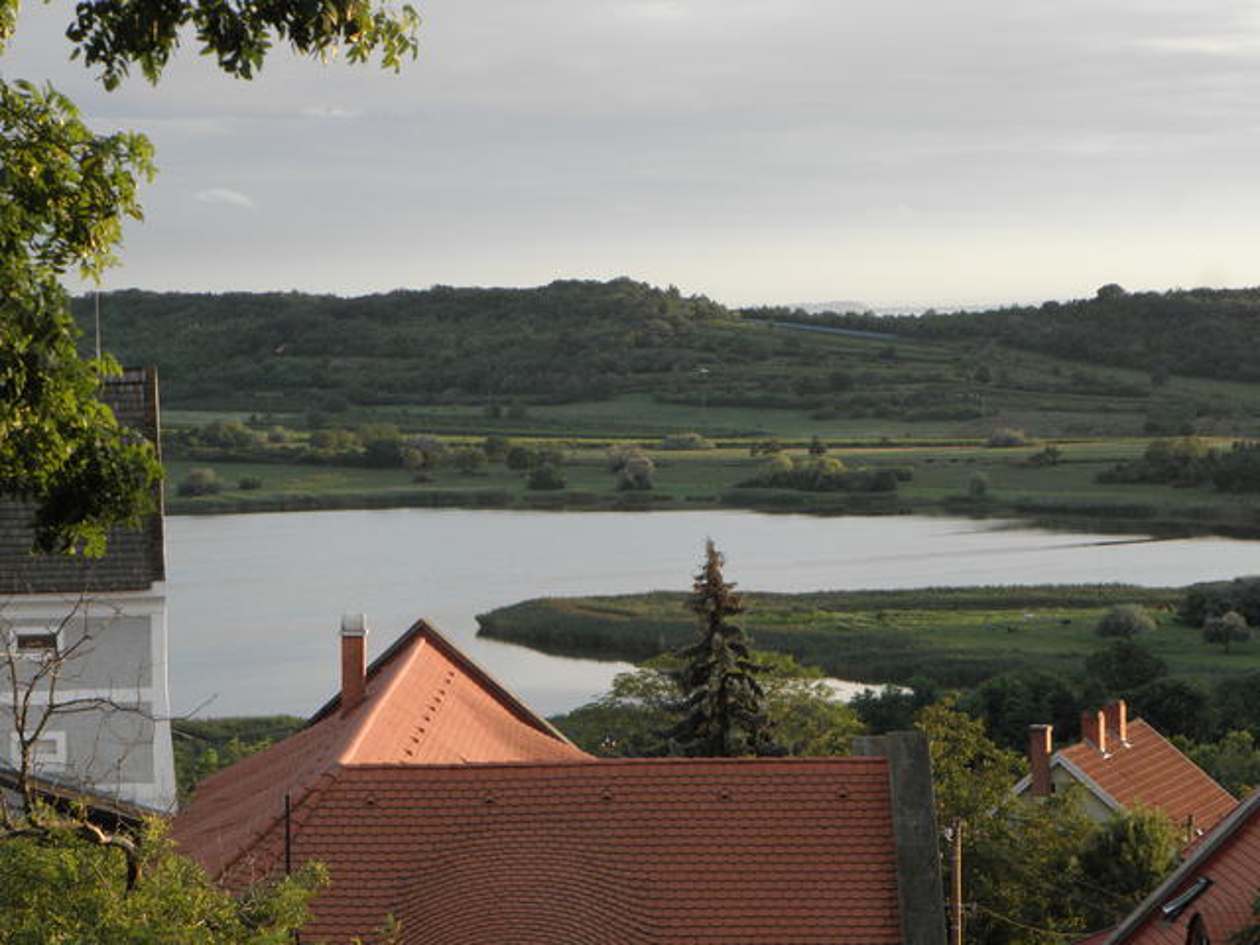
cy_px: 472
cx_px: 630
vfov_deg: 13.1
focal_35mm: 113
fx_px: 4113
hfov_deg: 17.4
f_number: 4.3
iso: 125
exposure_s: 1/125
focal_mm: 20.23
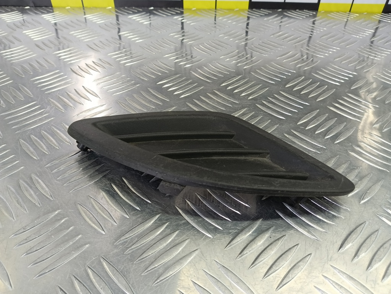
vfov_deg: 58.9
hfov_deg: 73.9
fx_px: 260
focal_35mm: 23
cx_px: 196
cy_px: 147
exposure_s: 1/50
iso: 145
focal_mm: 4.11
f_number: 1.6
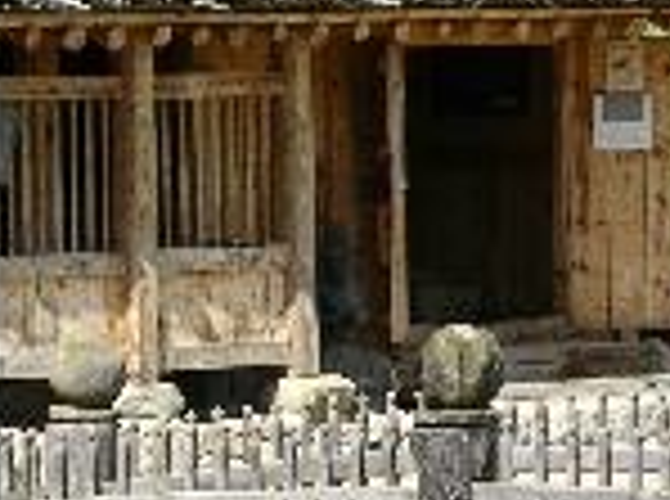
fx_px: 11431
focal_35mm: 592
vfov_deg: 2.5
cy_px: 712
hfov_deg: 3.4
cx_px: 650
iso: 50
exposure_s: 1/145
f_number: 6.2
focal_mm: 37.7
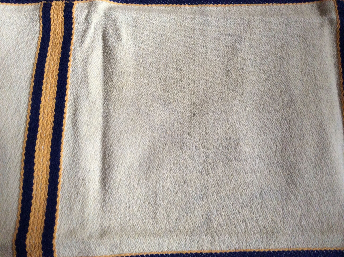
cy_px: 128
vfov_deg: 44.1
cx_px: 172
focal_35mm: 32
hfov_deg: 56.9
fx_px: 318
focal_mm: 3.3
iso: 160
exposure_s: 1/25
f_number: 2.4
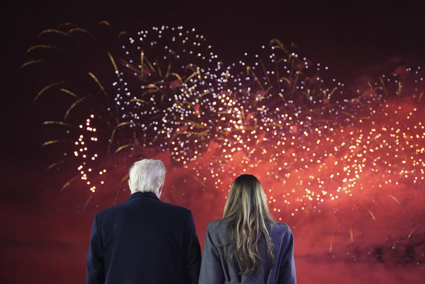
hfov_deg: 43.6
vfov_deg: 29.9
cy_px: 142
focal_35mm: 45
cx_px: 212
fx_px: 531
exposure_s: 1/125
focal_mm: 45
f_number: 2.8
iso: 2000
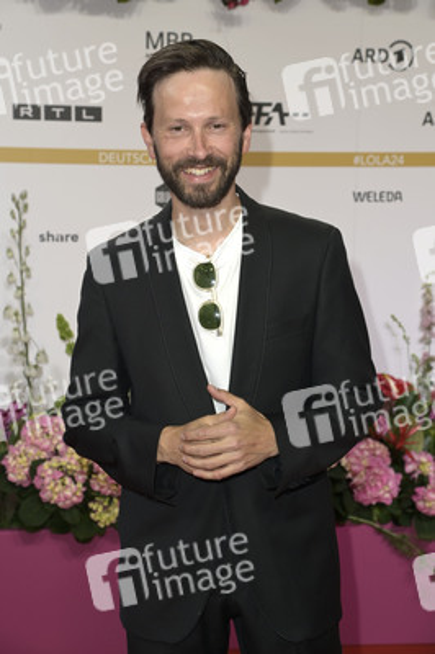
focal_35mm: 78
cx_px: 218
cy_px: 327
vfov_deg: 26.0
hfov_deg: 17.5
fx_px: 1416
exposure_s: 1/250
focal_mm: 78
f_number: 6.3
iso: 640
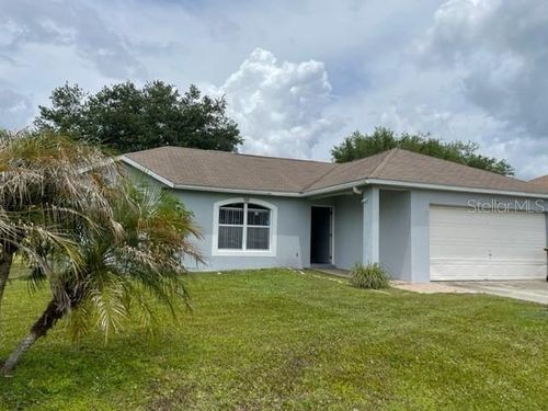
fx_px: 412
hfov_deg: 67.3
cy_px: 206
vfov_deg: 53.1
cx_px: 274
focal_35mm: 26
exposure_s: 1/6494
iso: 32
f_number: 1.6
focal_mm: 4.2
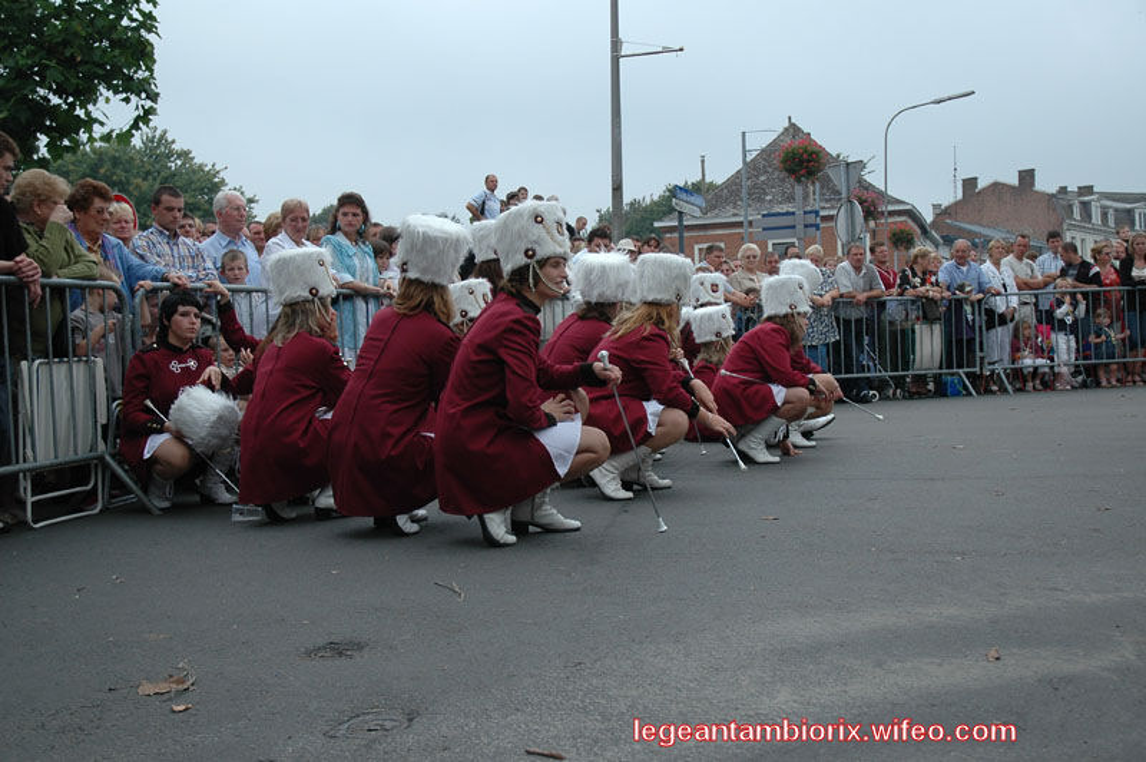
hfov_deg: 51.3
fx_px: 1193
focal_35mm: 38
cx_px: 573
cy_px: 381
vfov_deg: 35.4
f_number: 3.8
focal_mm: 25
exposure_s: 1/1000
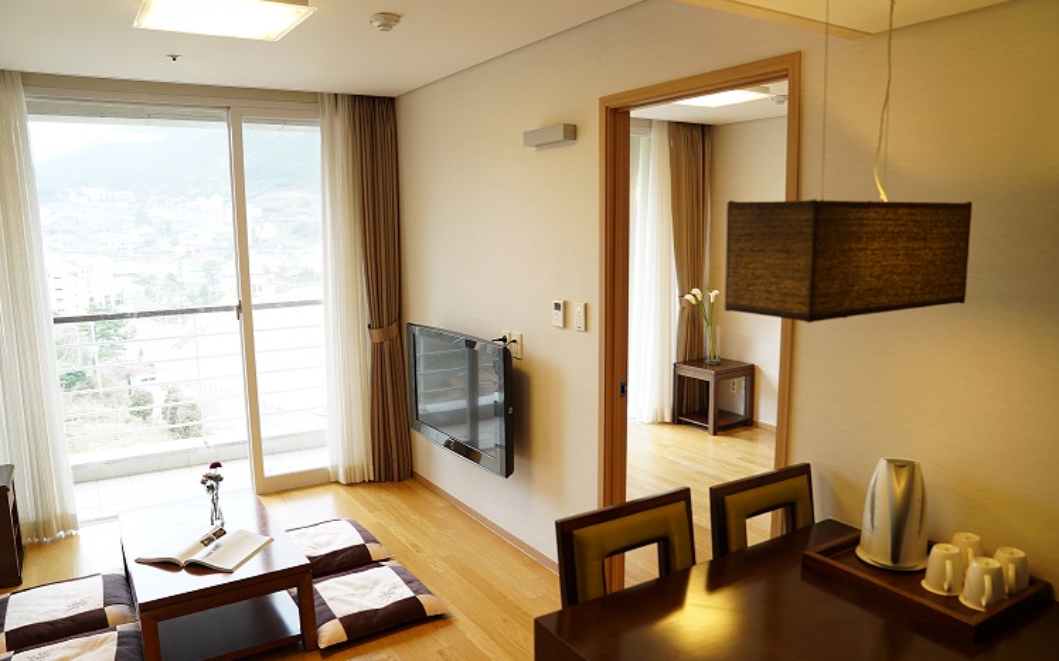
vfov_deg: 49.2
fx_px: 721
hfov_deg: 72.6
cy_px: 350
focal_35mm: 25
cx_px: 530
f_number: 3.2
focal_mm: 24
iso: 250
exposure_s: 1/100
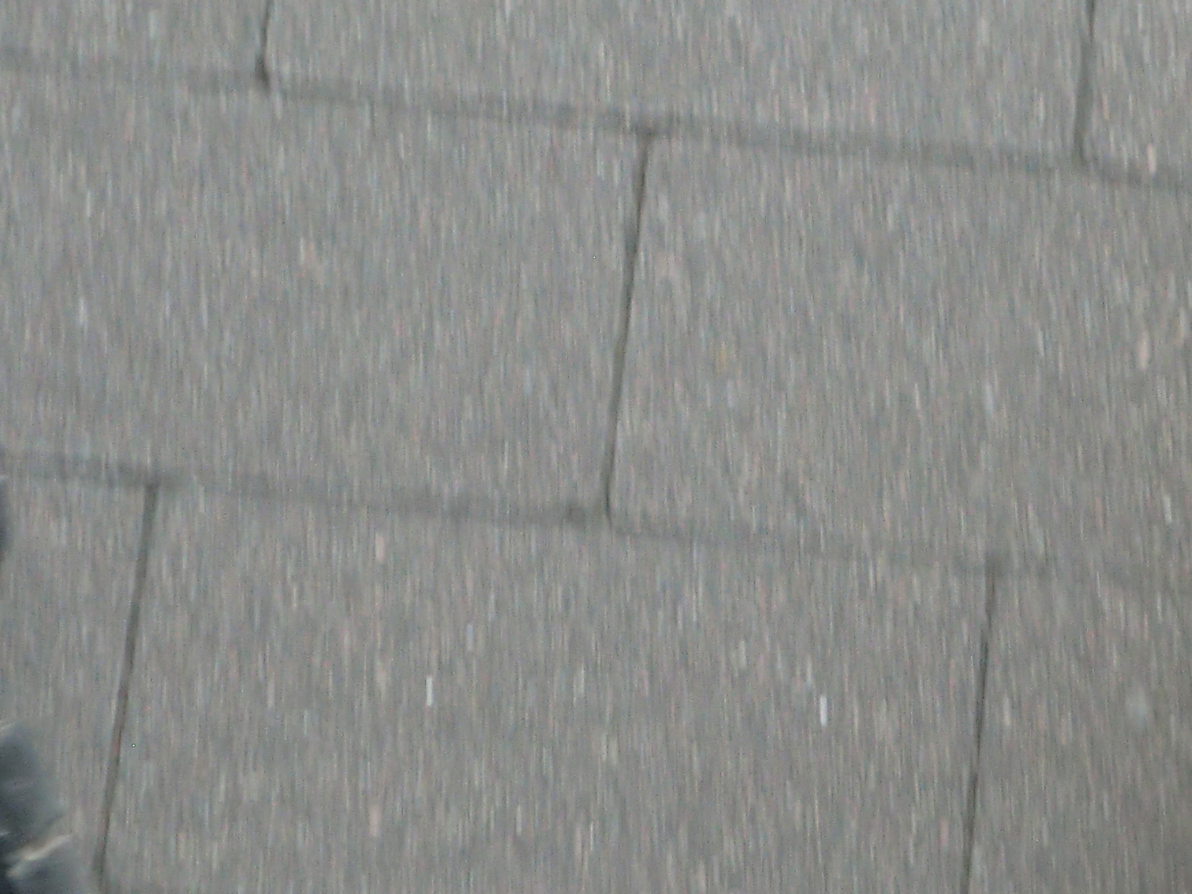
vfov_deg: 13.5
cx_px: 766
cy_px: 443
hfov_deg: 17.9
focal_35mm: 110
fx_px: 3788
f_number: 4.3
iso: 125
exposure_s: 1/250
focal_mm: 8.2
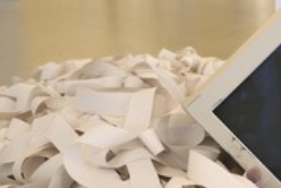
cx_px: 283
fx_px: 828
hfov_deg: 18.7
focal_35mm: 106
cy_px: 177
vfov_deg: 12.8
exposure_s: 1/60
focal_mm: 45
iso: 400
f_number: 3.5
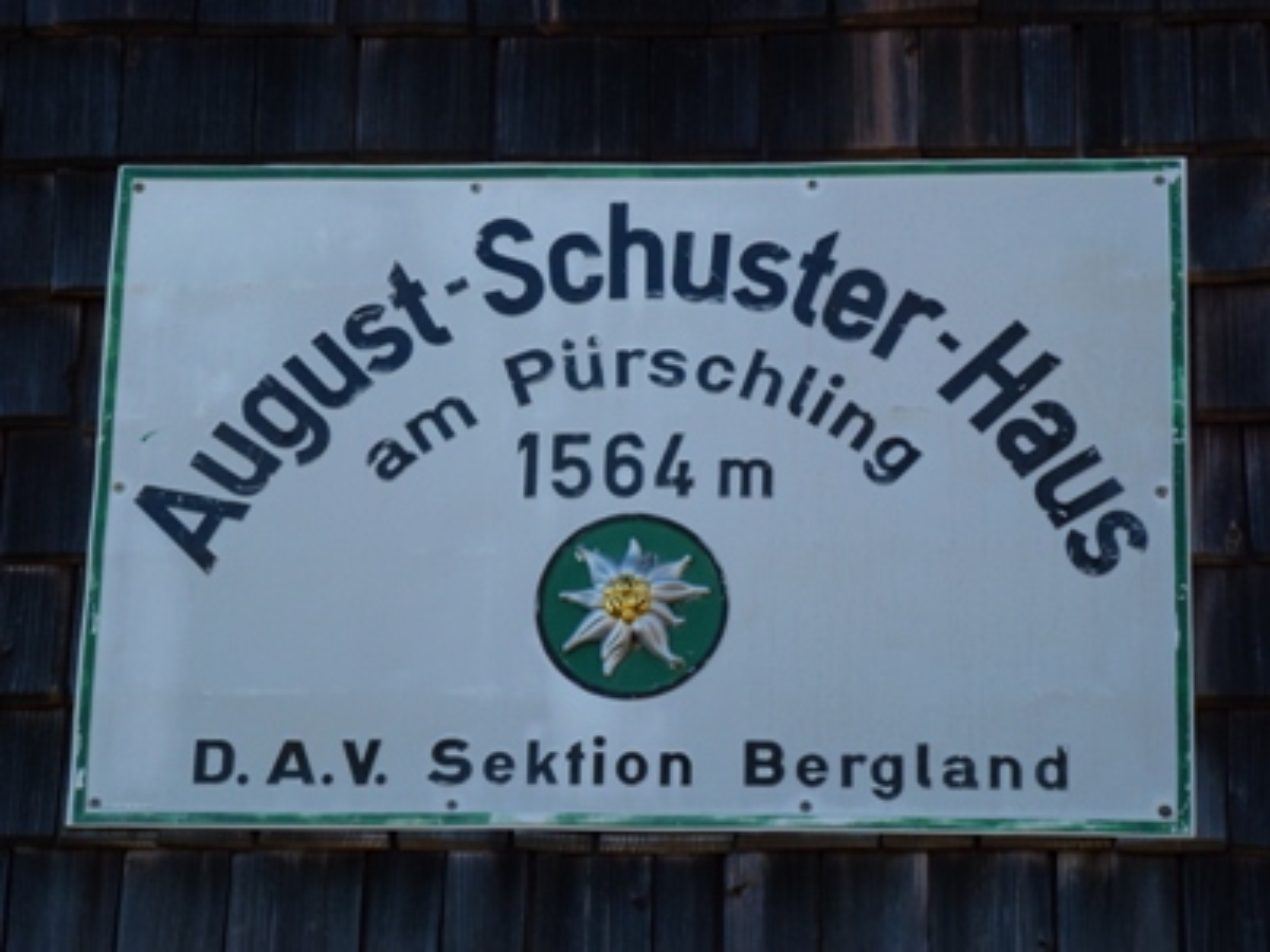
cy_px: 476
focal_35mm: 131
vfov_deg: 11.3
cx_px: 635
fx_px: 4806
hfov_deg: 15.1
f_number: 5.2
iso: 100
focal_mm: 23.4
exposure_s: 1/125
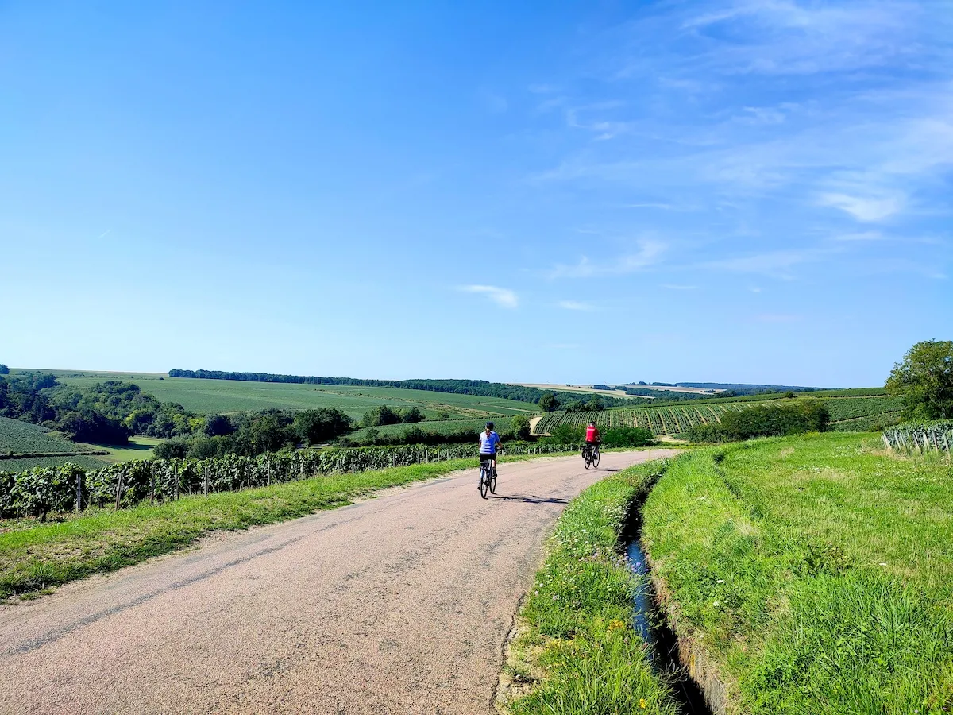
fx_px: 688
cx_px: 476
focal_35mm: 25
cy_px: 358
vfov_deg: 54.9
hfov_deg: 69.4
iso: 50
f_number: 1.9
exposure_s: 1/622
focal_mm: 6.04
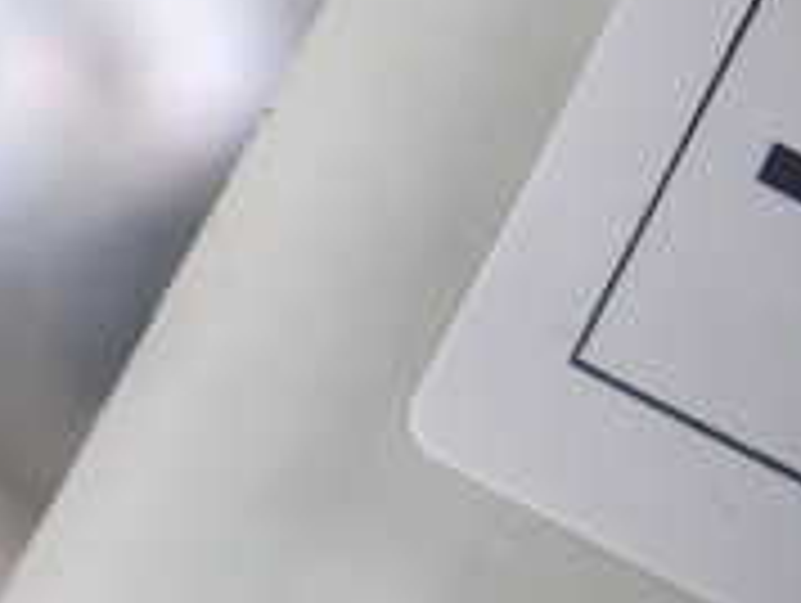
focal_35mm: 101
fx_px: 2340
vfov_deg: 14.6
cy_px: 112
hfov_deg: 17.5
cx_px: 1197
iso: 100
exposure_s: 1/160
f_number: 2.3
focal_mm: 5.4
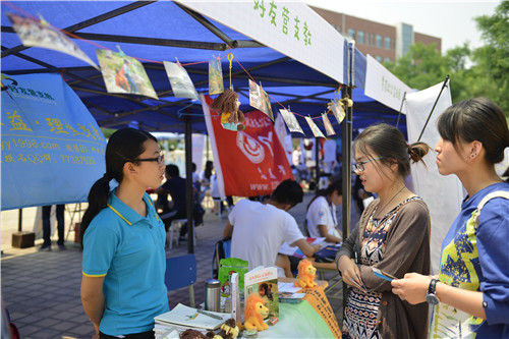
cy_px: 170
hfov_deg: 53.1
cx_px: 254
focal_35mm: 36
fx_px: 509
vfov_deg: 36.8
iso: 100
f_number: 2.8
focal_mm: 36
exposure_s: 1/800
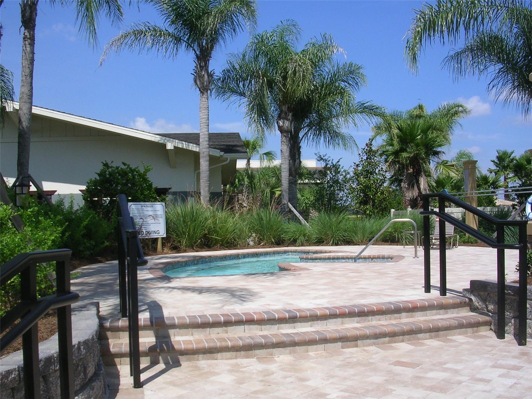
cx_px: 266
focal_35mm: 38
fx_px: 584
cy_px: 200
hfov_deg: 49.0
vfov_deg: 37.7
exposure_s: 1/400
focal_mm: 5.8
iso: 50
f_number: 5.6
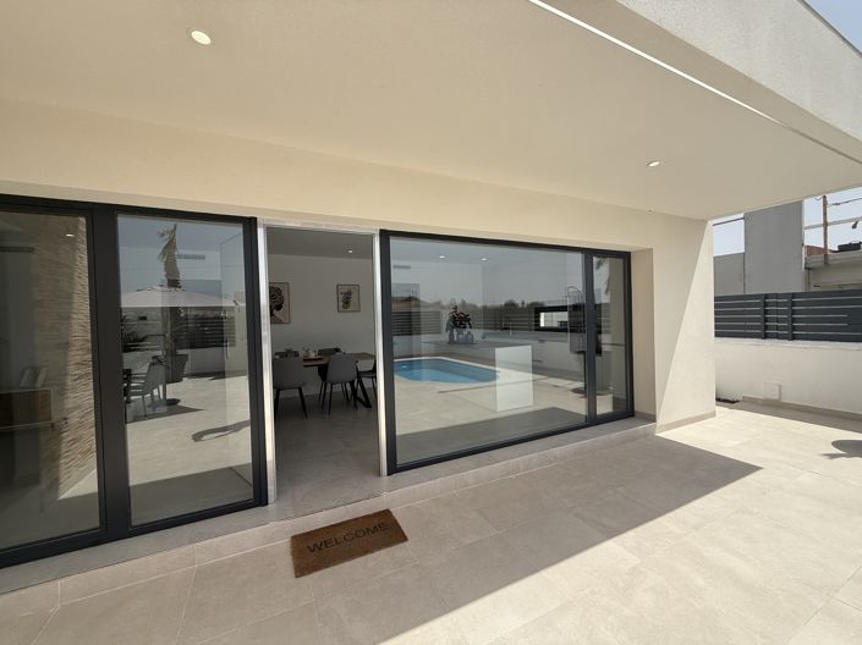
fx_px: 348
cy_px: 322
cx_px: 431
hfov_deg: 102.1
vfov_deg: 85.6
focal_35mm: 14
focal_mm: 2.22
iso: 50
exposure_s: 1/1698
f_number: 2.2
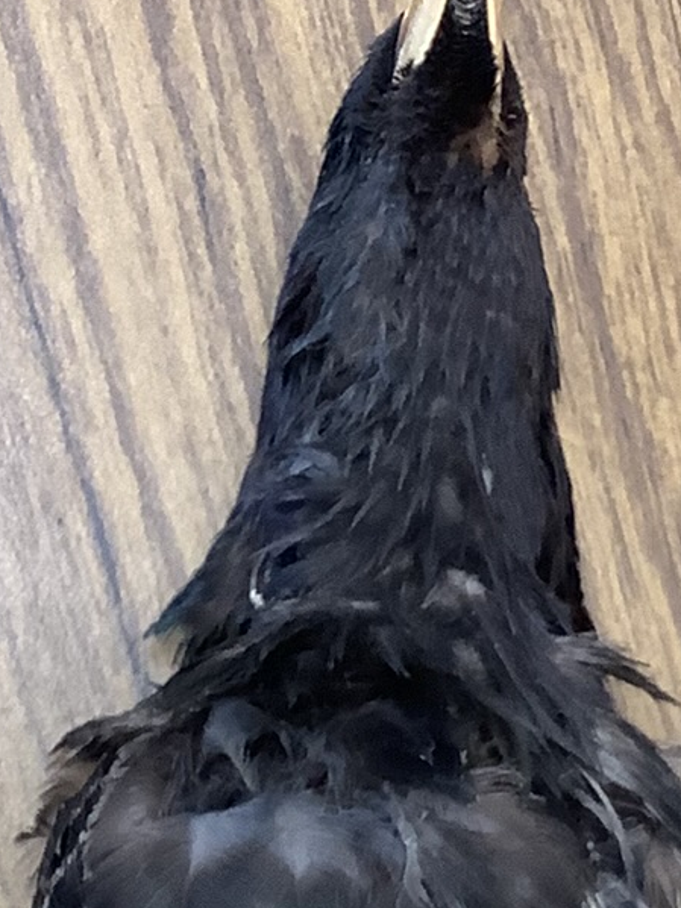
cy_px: 1120
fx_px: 2781
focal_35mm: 106
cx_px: 249
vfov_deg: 17.6
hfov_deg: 13.9
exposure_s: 1/60
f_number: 2.4
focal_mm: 3.3
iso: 200
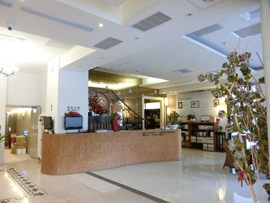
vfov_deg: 54.9
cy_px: 102
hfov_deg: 69.4
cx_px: 135
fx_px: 195
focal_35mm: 25
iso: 400
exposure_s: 1/30
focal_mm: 5.4
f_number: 2.8
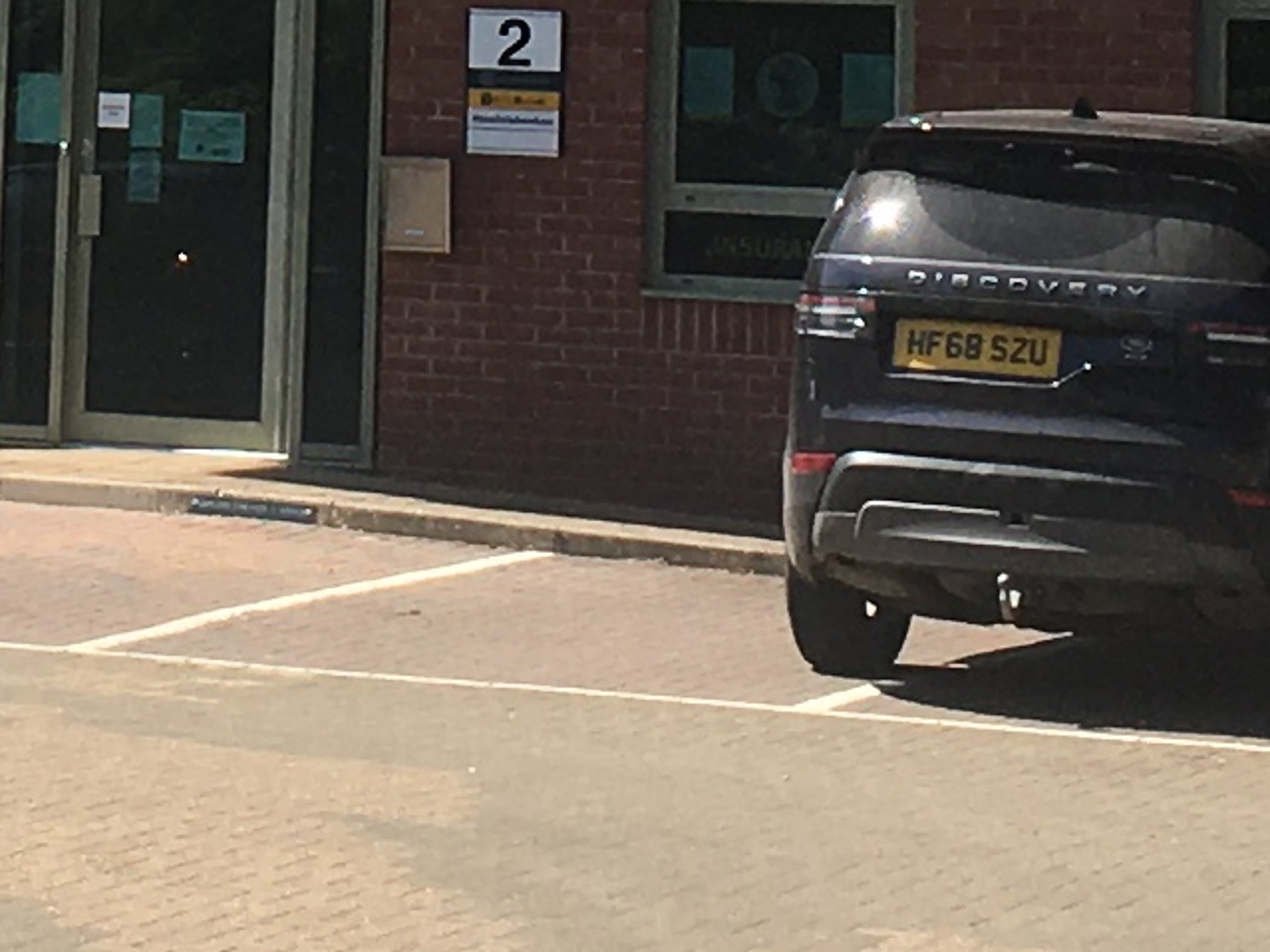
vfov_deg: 7.8
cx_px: -149
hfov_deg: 10.7
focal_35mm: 183
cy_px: -944
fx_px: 6713
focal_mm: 4.15
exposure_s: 1/1054
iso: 25
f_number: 2.2
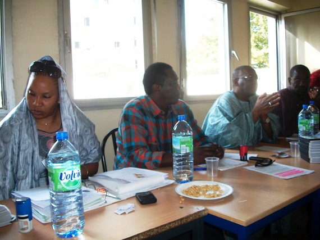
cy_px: 120
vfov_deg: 44.1
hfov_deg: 56.8
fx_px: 296
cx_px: 160
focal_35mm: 32
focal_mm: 5.7
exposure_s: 1/60
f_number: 2.9
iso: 80
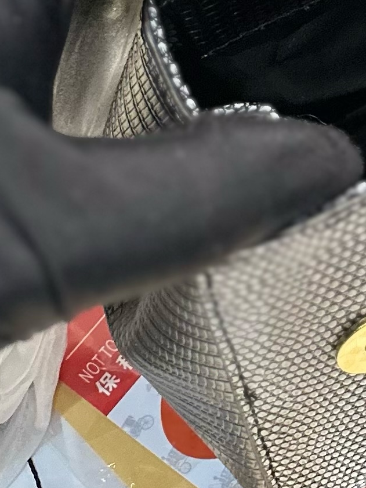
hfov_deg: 11.9
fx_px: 1621
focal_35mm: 115
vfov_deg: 13.3
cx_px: 650
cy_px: -645
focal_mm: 6.86
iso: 160
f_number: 1.78
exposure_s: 1/100
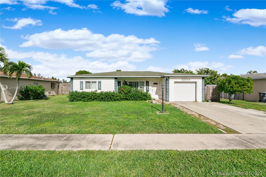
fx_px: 118
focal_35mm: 16
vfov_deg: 73.7
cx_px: 133
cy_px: 88
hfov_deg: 96.7
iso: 125
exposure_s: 1/125
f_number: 9.5
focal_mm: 16
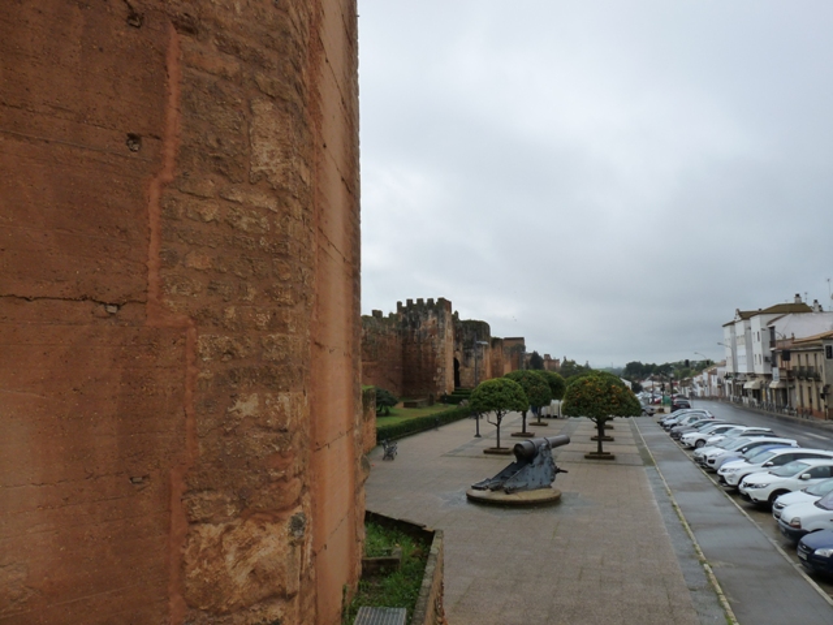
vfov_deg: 51.4
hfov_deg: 65.3
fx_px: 650
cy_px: 312
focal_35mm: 27
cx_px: 416
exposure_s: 1/400
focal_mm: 4.8
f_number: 5.6
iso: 160
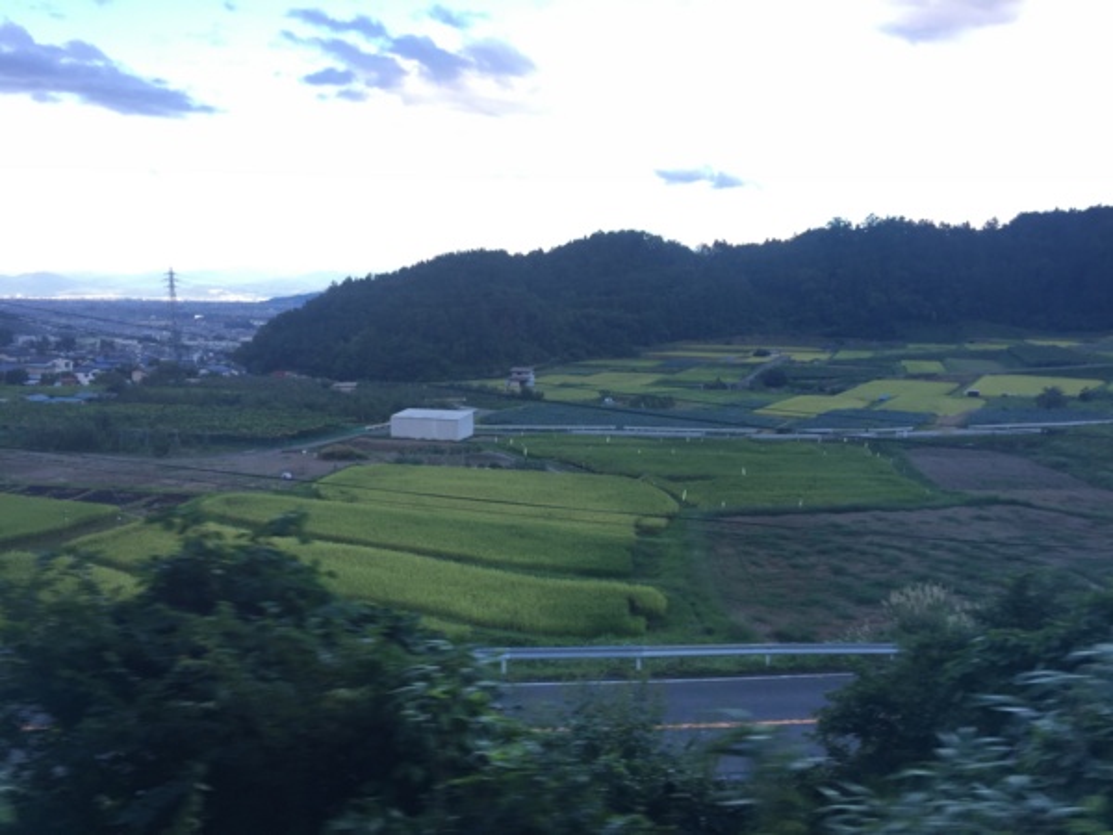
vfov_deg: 48.2
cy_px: 418
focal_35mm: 29
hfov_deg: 61.7
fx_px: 932
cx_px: 556
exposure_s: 1/208
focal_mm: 4.15
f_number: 2.2
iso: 32
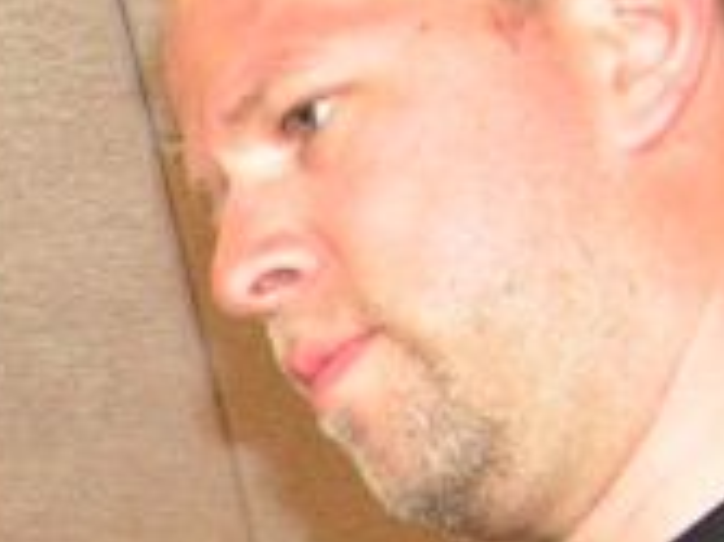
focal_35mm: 155
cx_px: -251
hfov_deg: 12.3
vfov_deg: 9.4
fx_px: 3240
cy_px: 752
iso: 200
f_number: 2.8
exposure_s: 1/40
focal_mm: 6.3
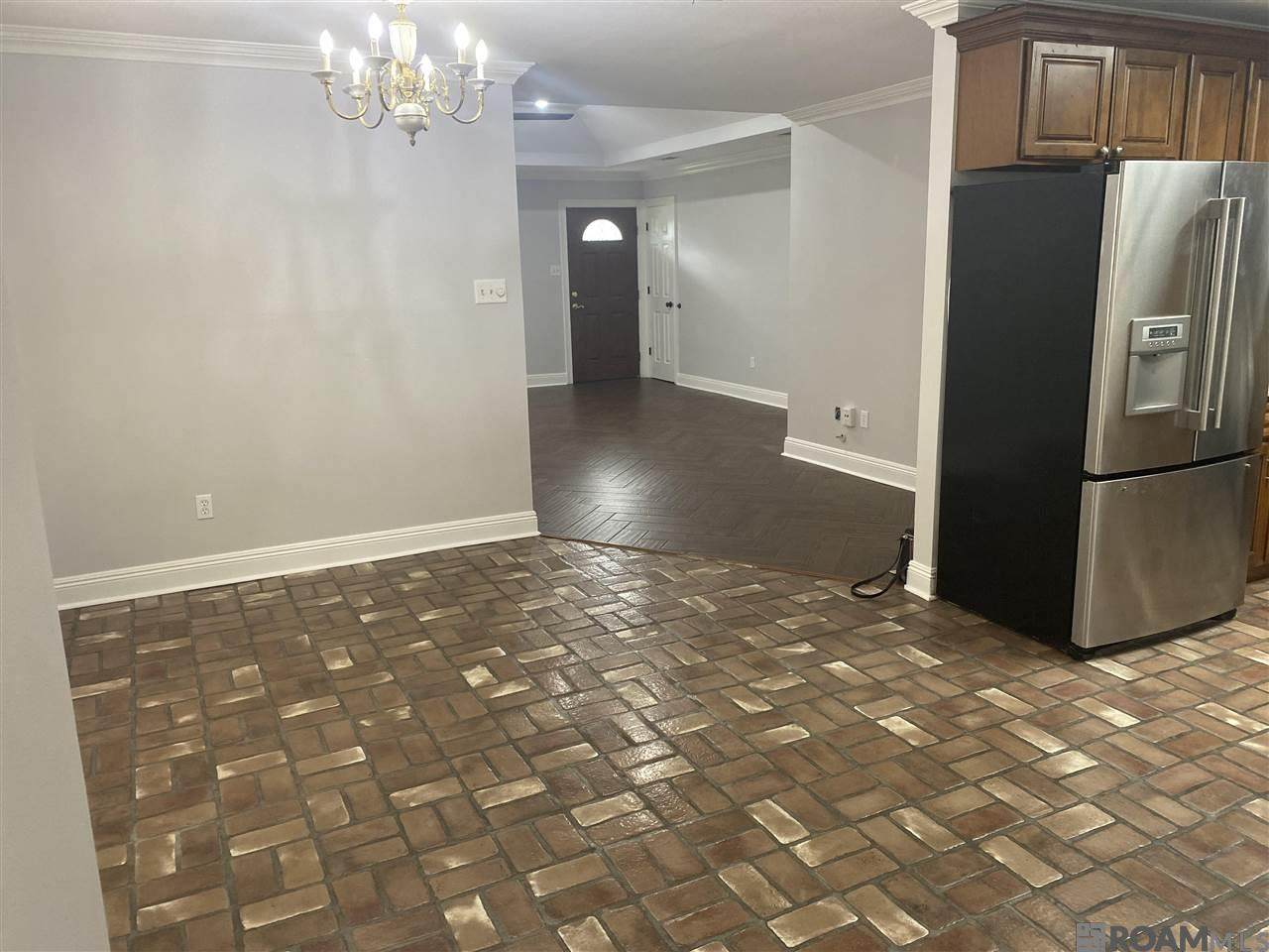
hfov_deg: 67.3
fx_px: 953
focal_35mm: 26
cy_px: 476
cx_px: 634
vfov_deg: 53.1
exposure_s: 1/60
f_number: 1.8
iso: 200
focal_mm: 4.25
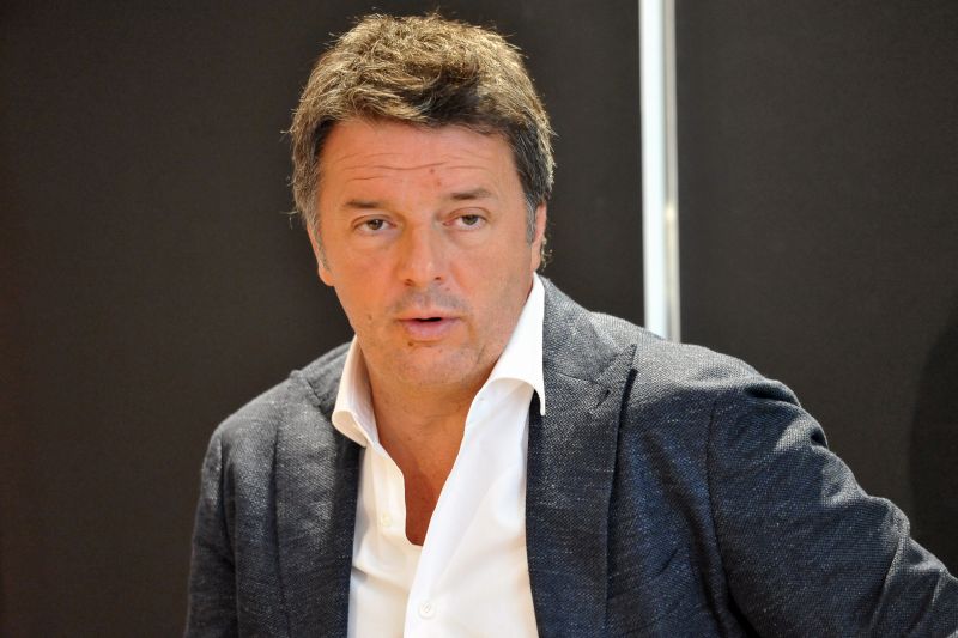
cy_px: 319
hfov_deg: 10.3
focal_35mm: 200
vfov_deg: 6.9
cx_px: 479
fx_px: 5321
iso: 4000
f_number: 2.8
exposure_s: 1/250
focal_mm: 200
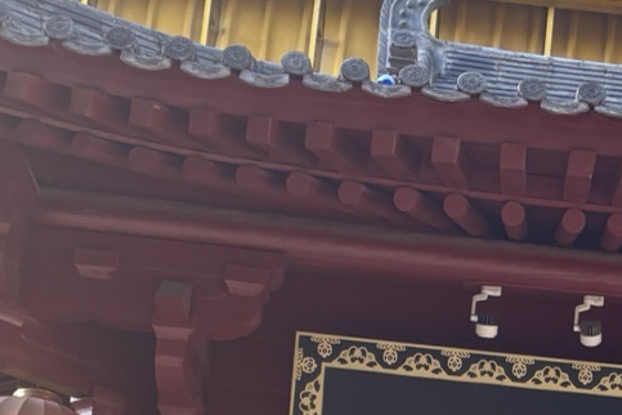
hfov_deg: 18.0
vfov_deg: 11.5
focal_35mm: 112
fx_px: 1935
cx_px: 563
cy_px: 710
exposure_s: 1/172
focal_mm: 5.96
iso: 50
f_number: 1.6
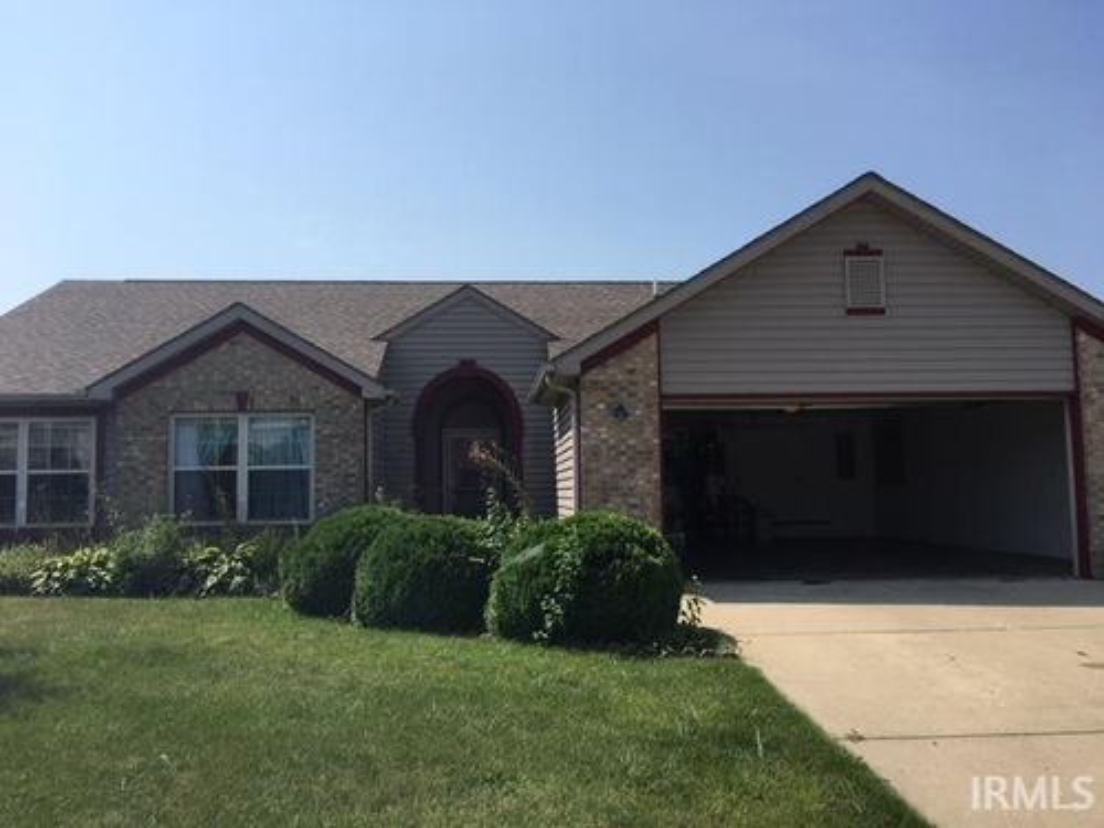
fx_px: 925
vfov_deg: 48.2
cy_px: 414
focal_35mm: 29
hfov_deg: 61.7
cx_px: 552
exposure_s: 1/1923
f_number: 2.2
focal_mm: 4.15
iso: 25
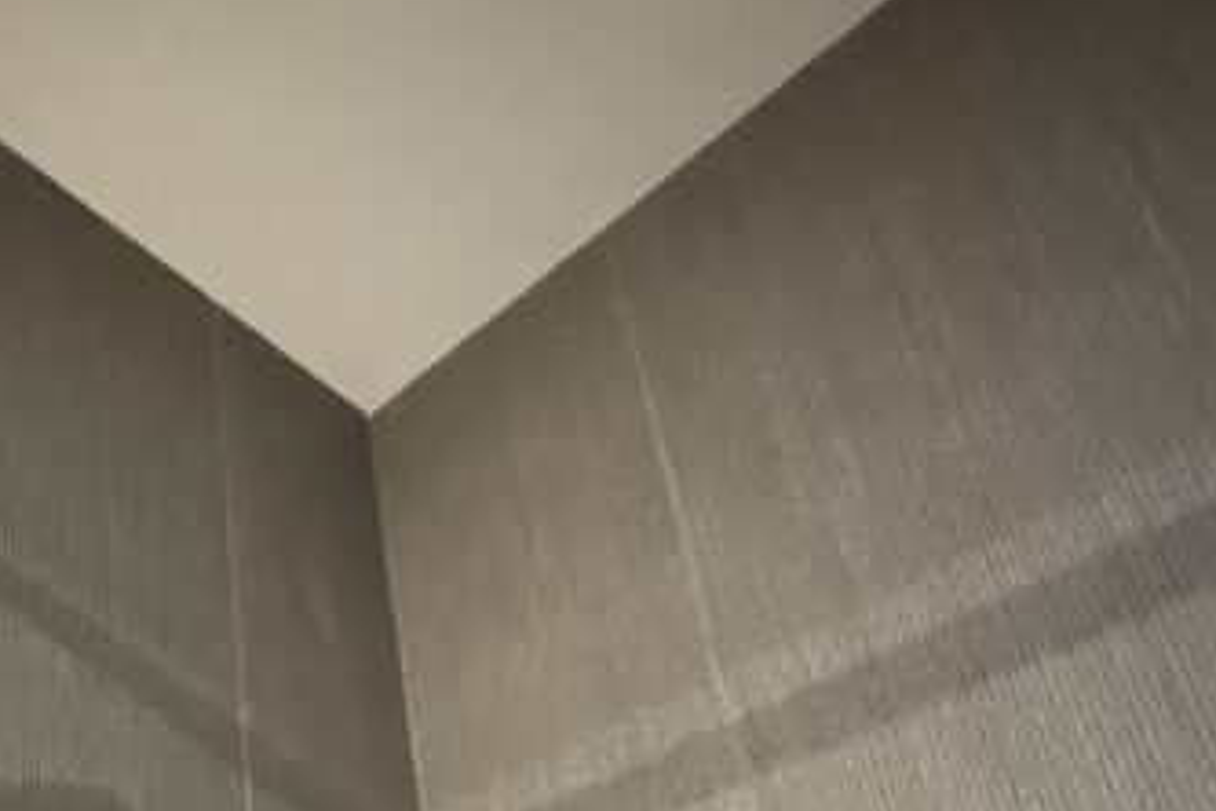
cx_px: 285
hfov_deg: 51.8
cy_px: 921
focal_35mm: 35
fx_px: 1182
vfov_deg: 32.6
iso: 1600
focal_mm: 2.22
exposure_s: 1/30
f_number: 2.2
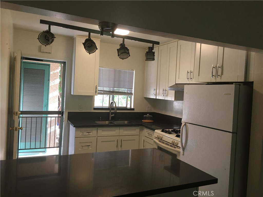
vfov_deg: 48.2
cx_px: 132
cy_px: 98
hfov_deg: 61.7
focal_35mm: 29
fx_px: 220
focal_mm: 4.15
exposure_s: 1/15
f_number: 2.2
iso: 32
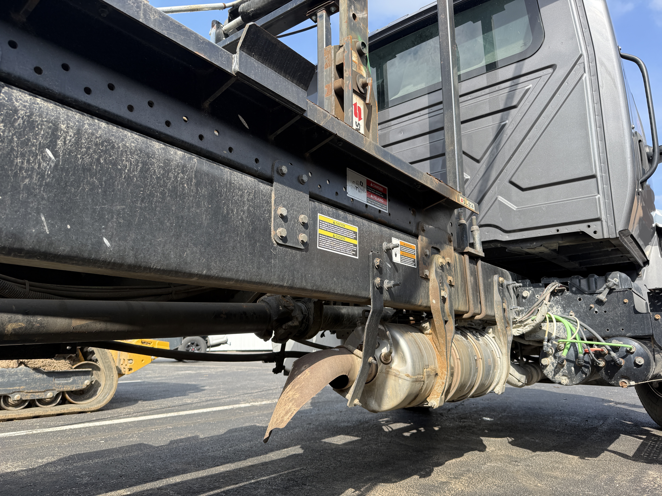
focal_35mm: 24
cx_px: 331
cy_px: 248
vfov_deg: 56.8
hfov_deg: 71.6
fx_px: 459
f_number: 1.78
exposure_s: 1/1437
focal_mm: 6.76
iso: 80
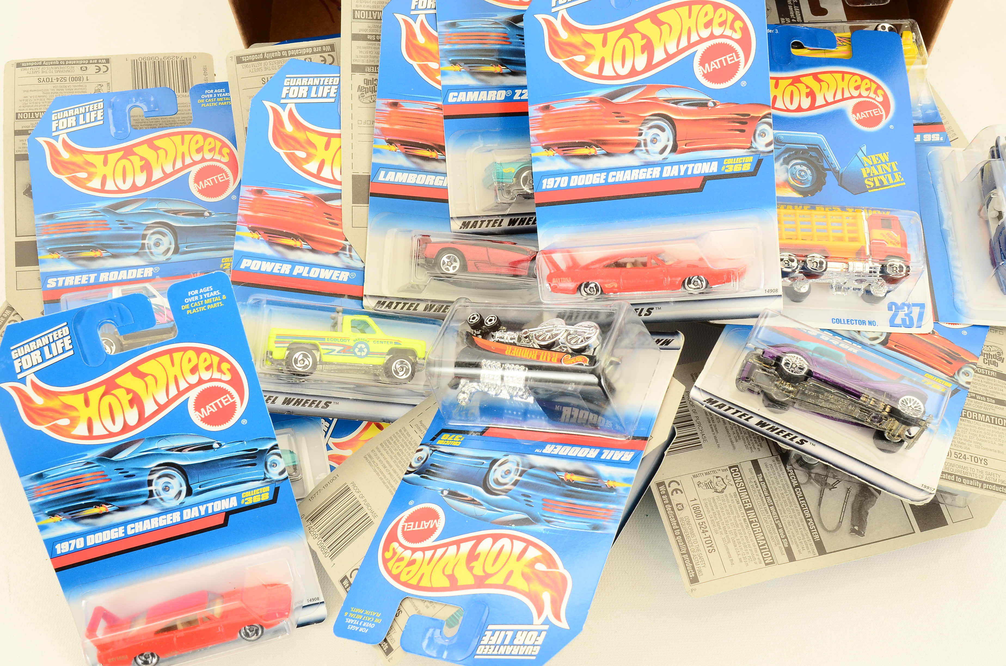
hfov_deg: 46.5
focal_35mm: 42
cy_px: 333
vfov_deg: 31.8
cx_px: 503
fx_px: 1171
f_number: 13
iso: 320
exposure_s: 1/80
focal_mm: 28
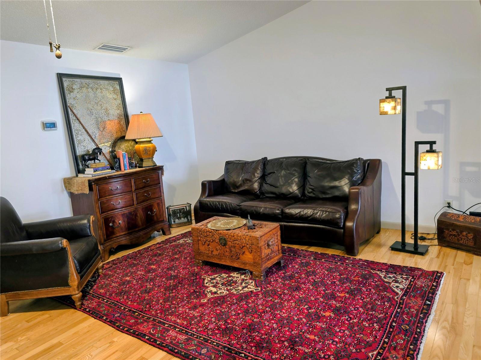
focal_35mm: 23
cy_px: 180
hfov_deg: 73.9
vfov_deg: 58.9
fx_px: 320
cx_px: 240
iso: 100
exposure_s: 1/13
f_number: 1.7
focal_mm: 6.3
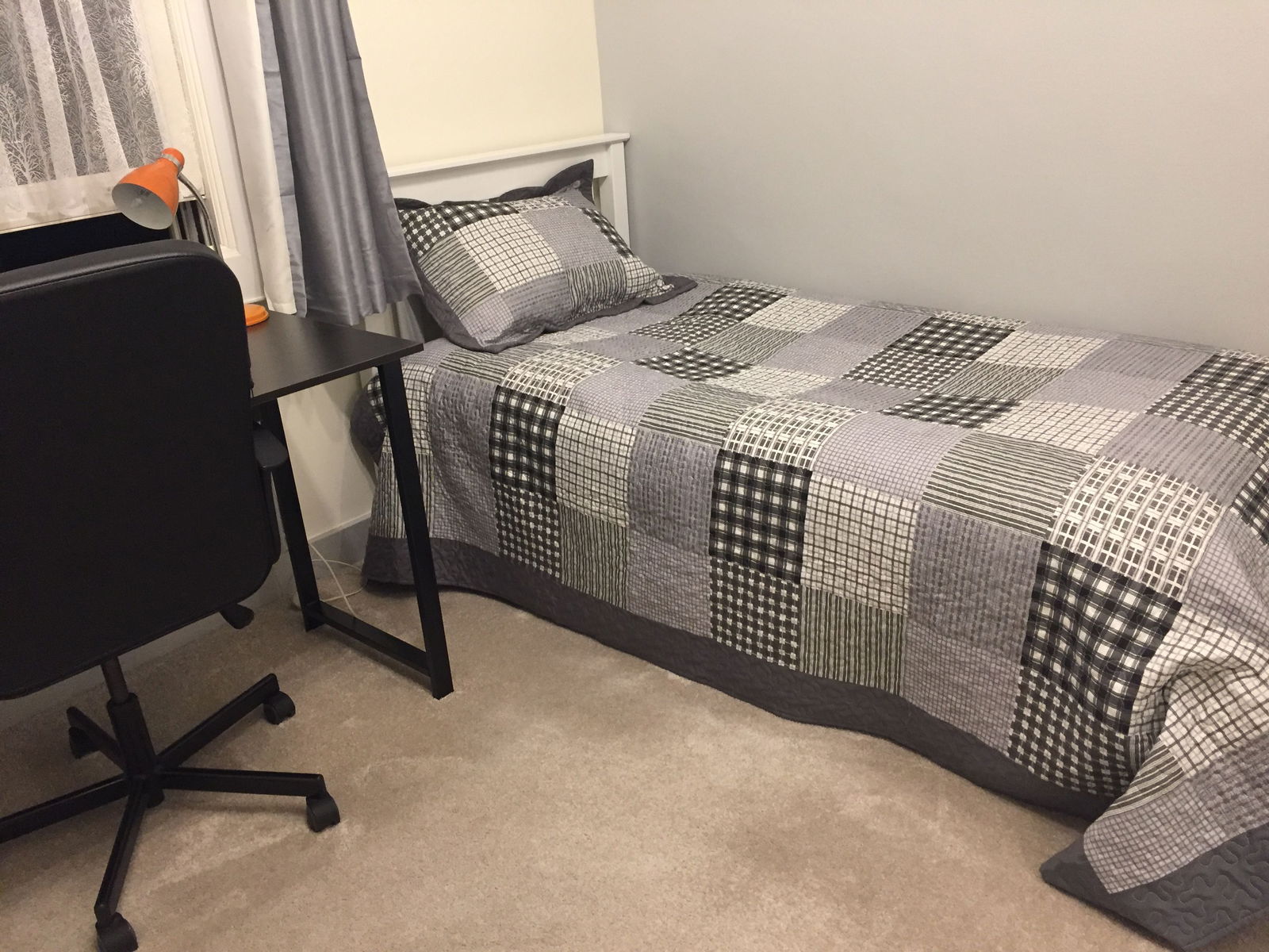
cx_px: 634
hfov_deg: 61.7
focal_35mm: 29
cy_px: 476
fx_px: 1063
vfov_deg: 48.2
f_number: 2.2
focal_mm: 4.15
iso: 200
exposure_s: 1/33
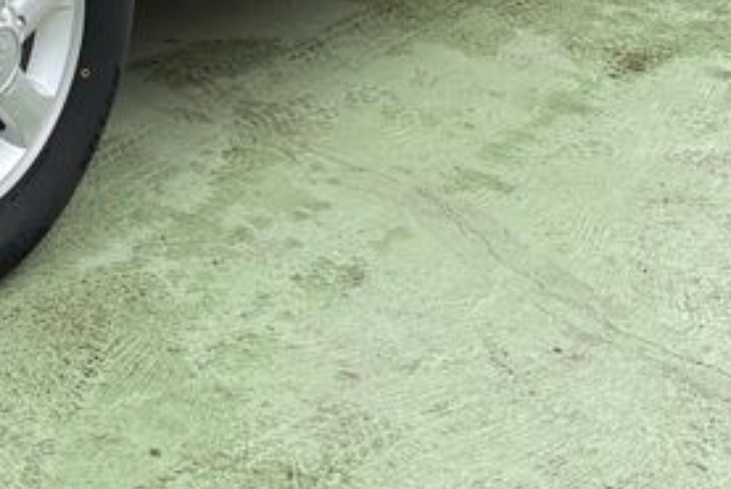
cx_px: -274
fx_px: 2032
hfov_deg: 18.6
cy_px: -362
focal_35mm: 100
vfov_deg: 12.6
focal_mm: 5.96
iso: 50
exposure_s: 1/660
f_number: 1.6
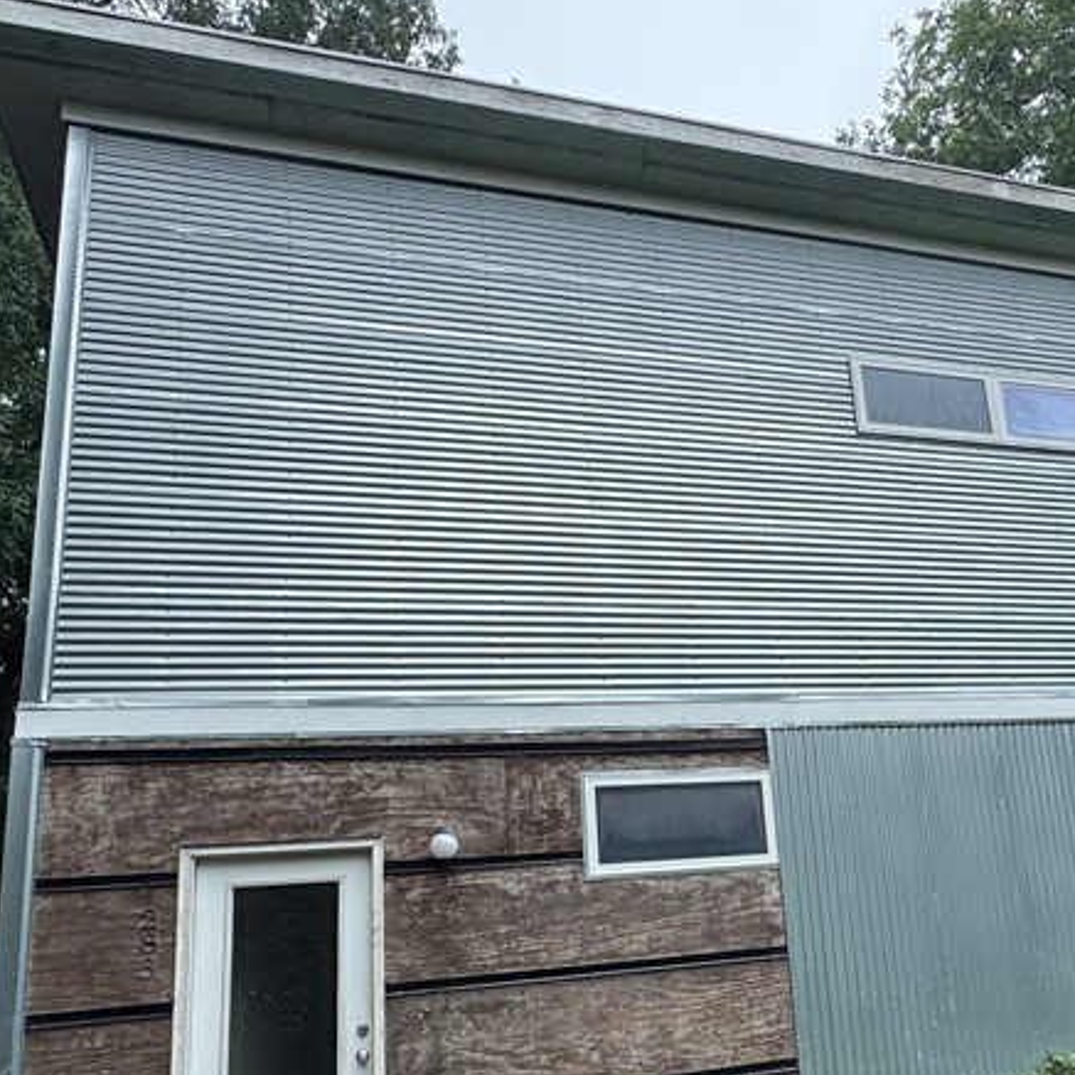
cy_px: 696
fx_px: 1019
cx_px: 740
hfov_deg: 54.2
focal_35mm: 29
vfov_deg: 54.7
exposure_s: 1/657
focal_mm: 2.22
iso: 40
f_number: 2.2
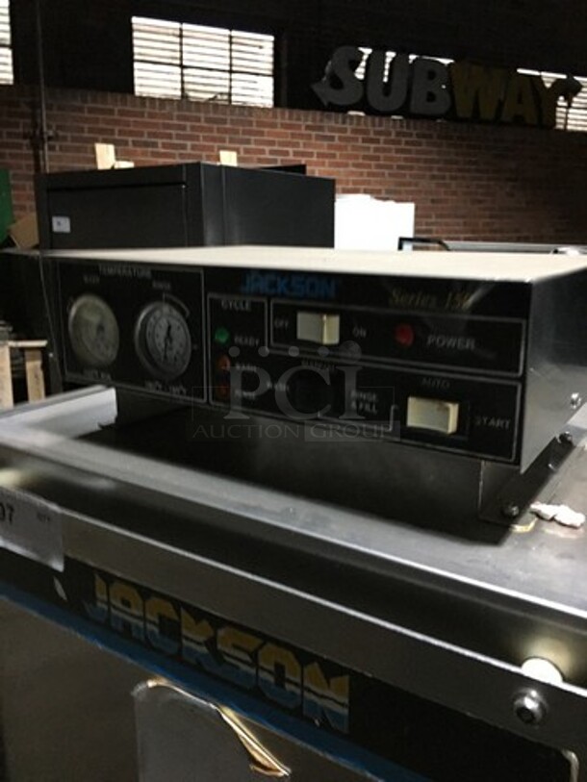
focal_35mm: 29
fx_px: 656
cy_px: 391
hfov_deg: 48.2
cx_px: 294
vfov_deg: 61.7
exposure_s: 1/4
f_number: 2.2
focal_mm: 4.15
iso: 64
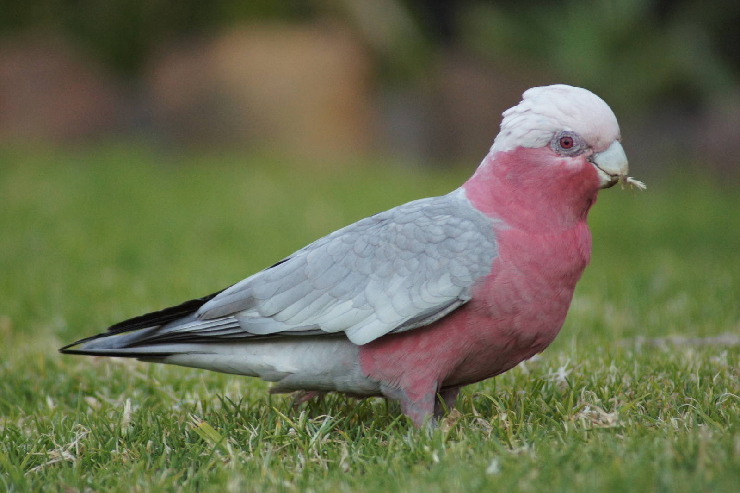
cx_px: 370
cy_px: 246
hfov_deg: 4.6
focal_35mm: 450
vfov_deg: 3.1
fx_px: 9245
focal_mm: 300
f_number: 5.6
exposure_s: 1/500
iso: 1250
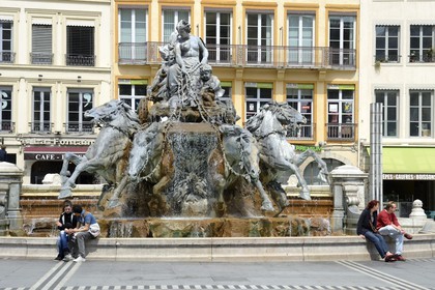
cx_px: 218
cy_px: 145
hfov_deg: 32.4
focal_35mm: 62
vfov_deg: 21.9
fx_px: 749
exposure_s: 1/320
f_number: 10
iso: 200
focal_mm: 62
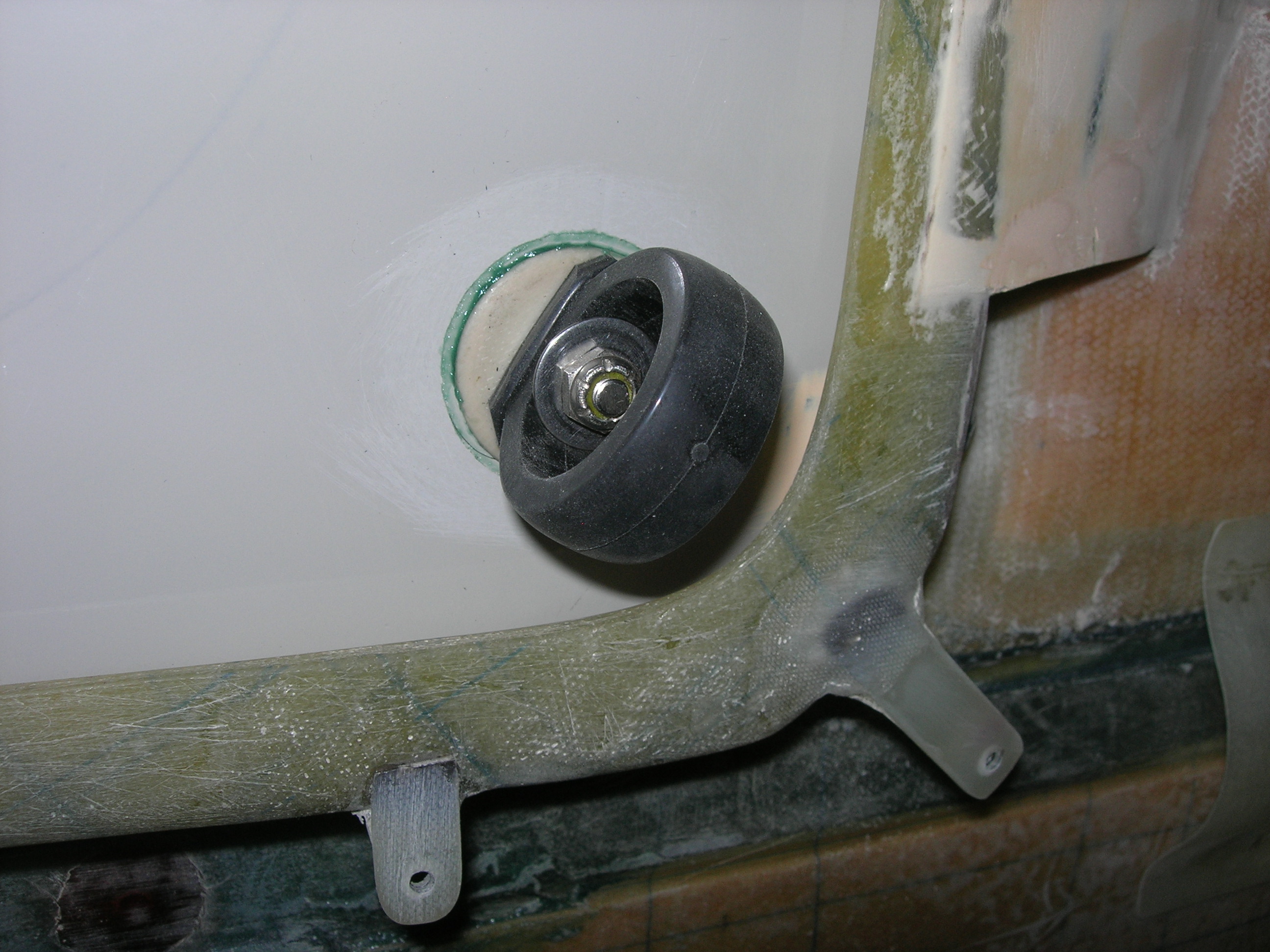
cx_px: 635
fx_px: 1394
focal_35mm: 38
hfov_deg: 49.0
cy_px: 476
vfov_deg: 37.7
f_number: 4.8
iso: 64
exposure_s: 1/60.1
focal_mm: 7.8
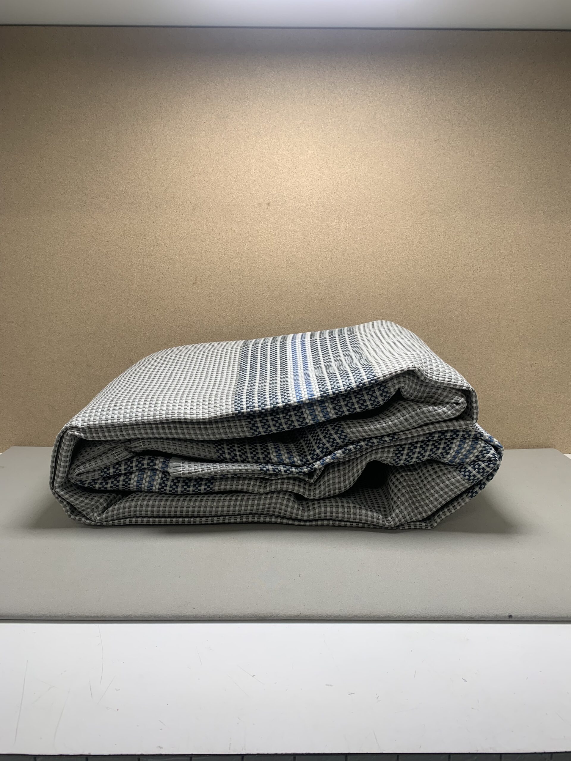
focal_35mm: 26
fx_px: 572
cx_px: 286
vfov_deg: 67.3
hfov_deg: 53.1
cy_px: 380
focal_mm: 4.25
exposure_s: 1/100
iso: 32
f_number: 1.8
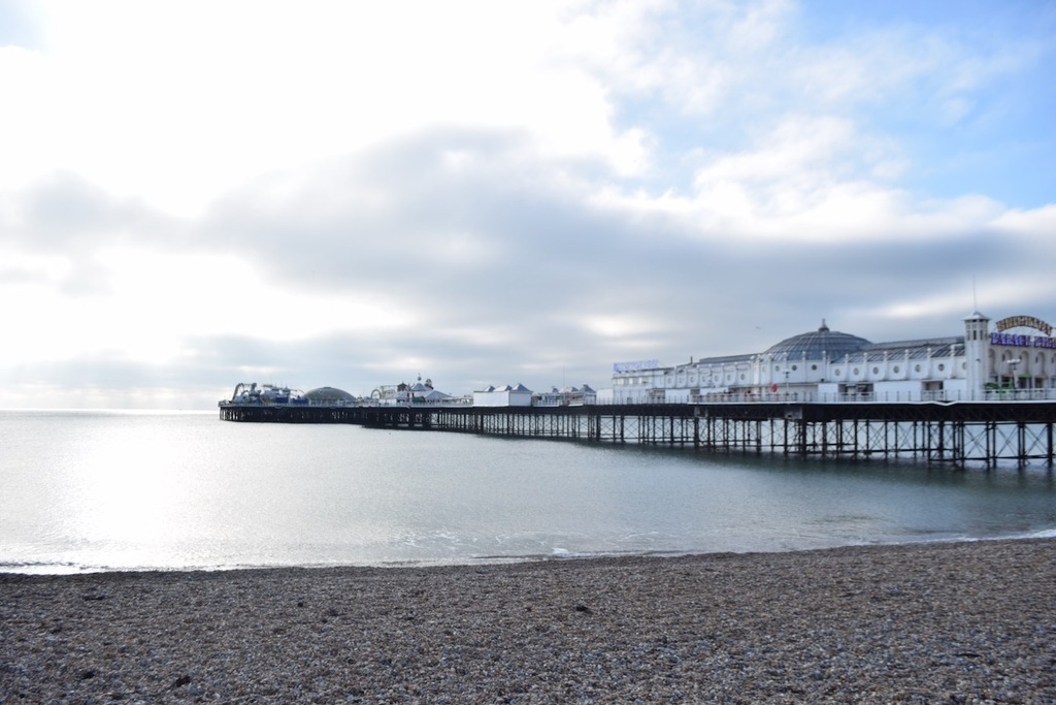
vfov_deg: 47.9
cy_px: 352
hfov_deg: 67.4
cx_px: 528
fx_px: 792
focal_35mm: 27
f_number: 5
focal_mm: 18
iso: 100
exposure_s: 1/400
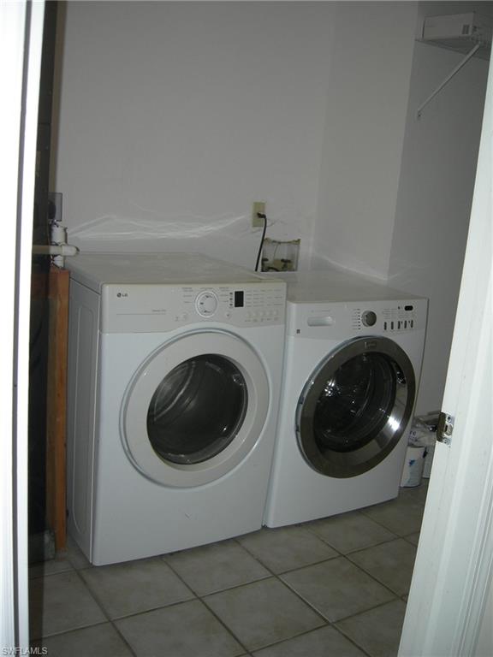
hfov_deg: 39.7
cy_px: 328
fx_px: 684
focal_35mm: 36
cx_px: 246
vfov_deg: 51.4
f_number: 2.7
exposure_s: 1/60.1
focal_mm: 7.5
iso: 64
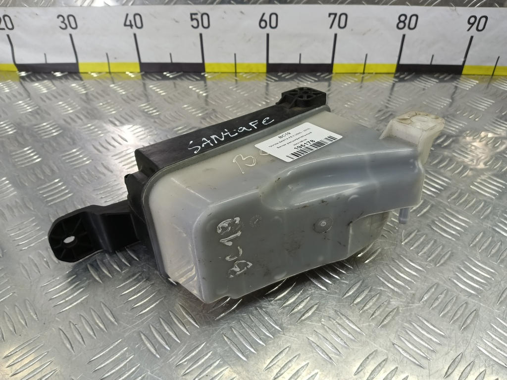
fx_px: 337
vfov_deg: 58.9
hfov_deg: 73.9
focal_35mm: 23
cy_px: 190
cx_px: 254
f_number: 1.6
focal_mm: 4.11
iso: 127
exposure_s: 1/50
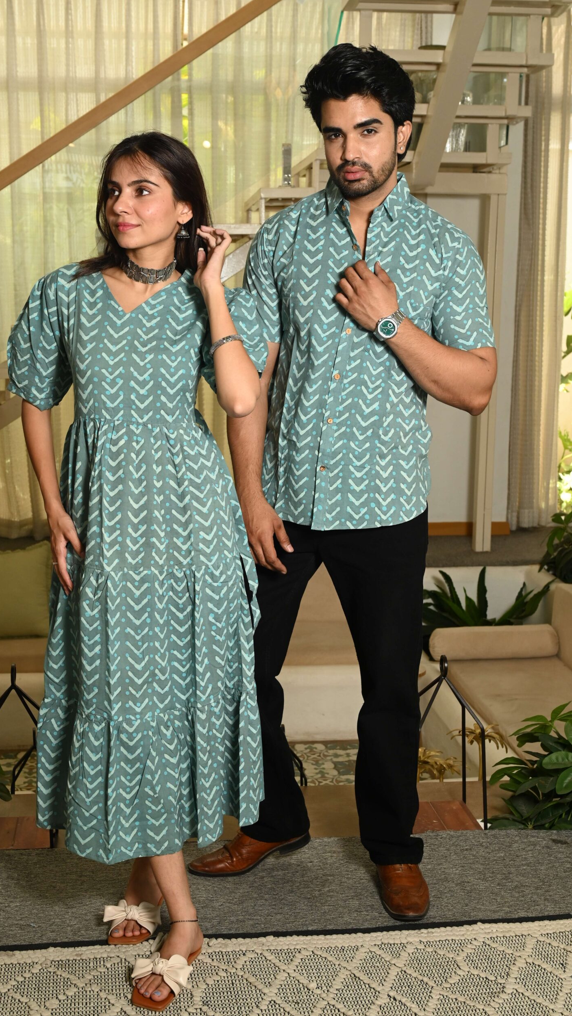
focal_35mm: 45
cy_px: 513
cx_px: 246
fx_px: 1213
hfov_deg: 26.5
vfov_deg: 45.5
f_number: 7.1
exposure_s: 1/160
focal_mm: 42
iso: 640
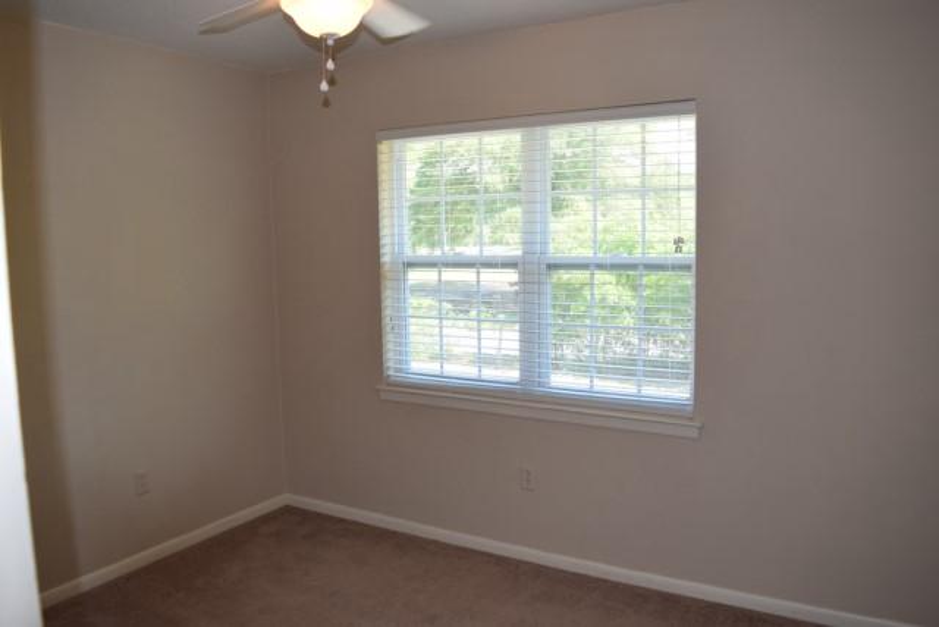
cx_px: 470
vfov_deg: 48.0
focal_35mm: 27
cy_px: 314
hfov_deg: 67.4
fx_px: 704
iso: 640
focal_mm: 18
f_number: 5.6
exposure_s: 1/125
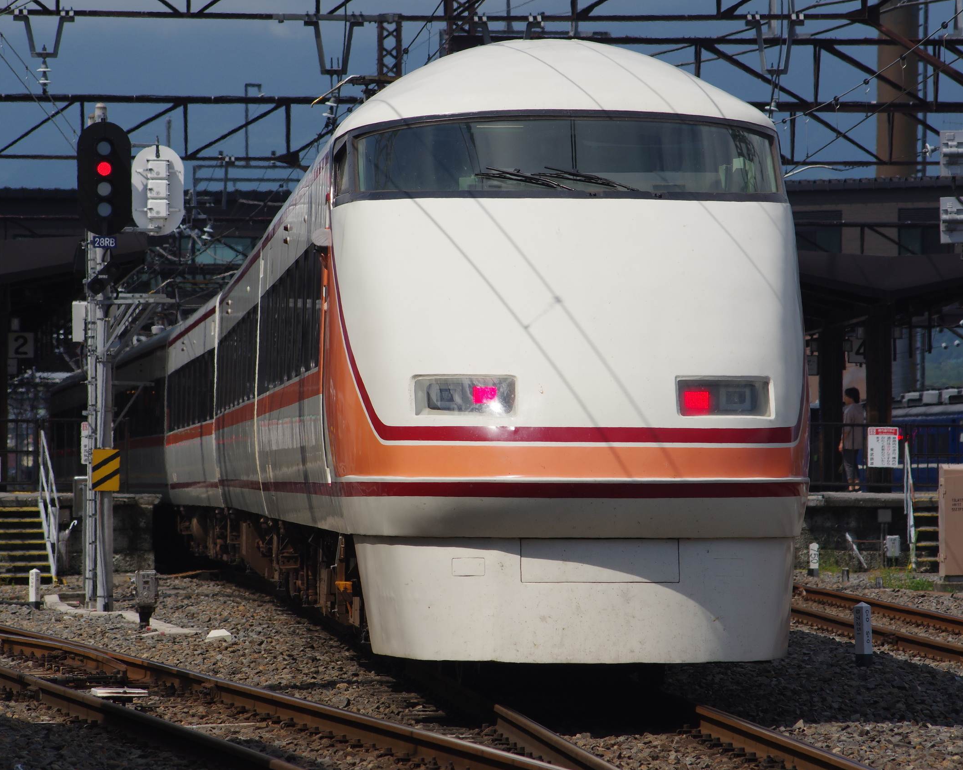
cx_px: 484
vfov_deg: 6.9
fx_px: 6412
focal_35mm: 225
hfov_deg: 8.6
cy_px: 385
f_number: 5.6
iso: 200
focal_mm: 133
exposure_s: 1/1250
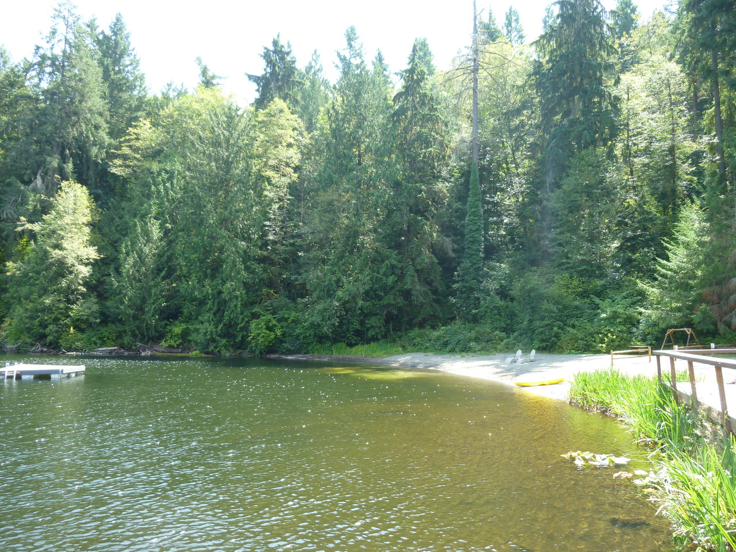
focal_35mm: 25
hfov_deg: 69.4
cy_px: 276
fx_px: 532
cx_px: 368
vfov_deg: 54.9
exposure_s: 1/60
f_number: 3.3
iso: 80
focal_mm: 4.5
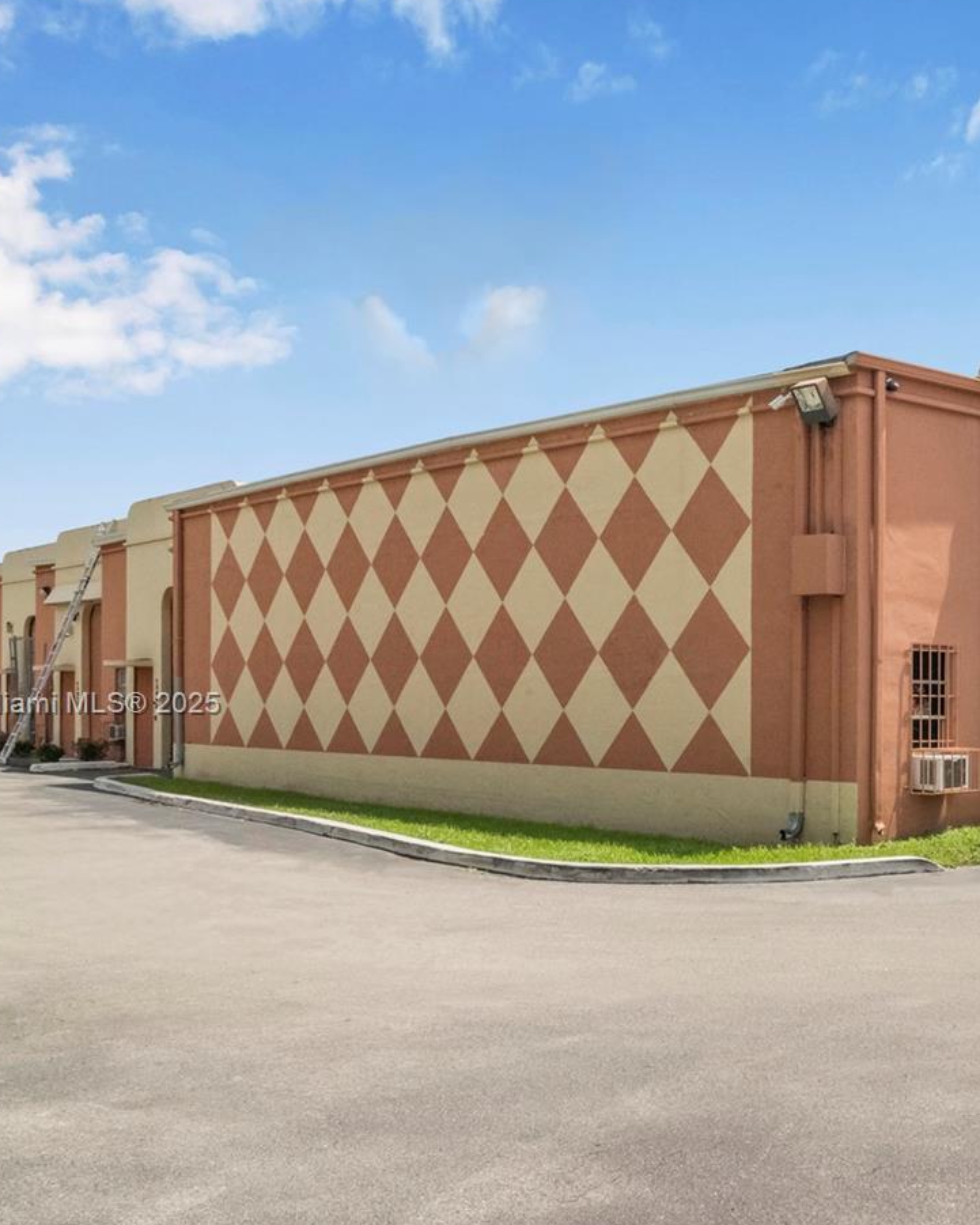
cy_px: 706
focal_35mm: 40
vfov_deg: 45.6
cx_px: 873
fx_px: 1450
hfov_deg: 35.3
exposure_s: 1/200
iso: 3200
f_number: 22
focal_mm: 24
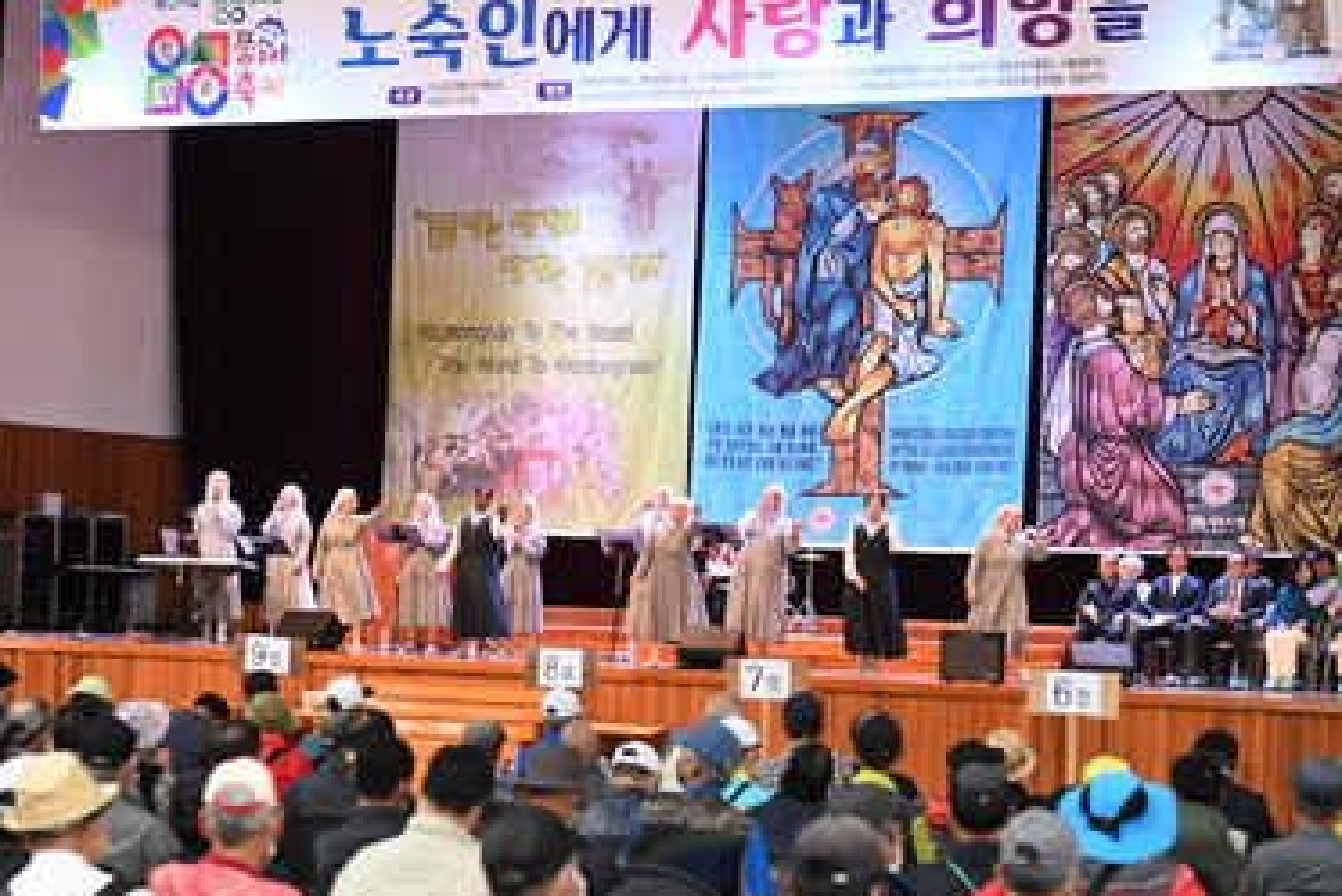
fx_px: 2871
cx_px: 628
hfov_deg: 26.3
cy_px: 594
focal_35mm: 77
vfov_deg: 17.7
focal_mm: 45
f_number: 2.8
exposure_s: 1/200
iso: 3200
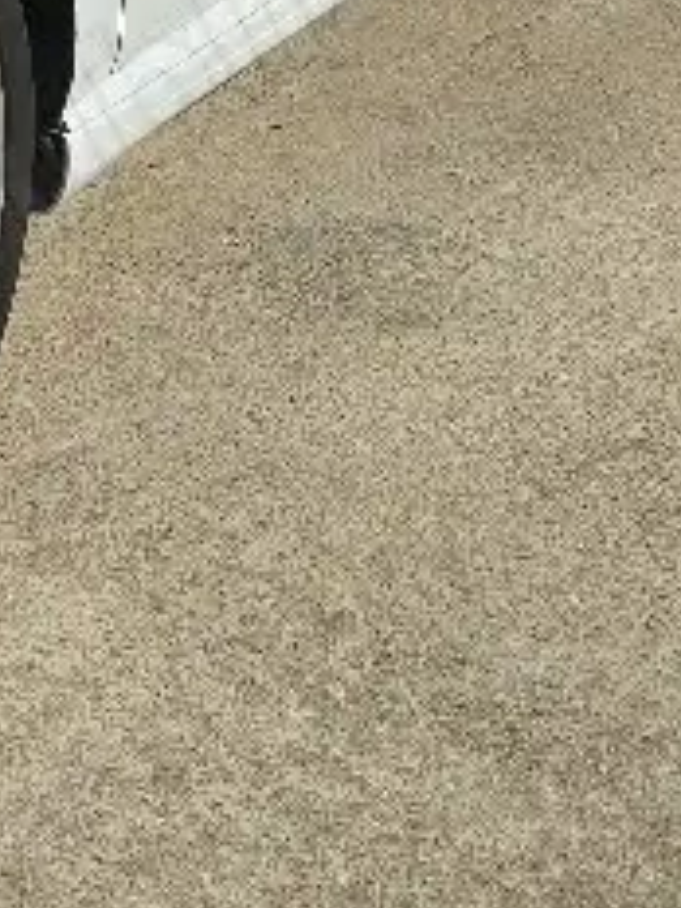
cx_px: -454
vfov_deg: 13.1
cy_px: -867
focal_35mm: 132
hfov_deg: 10.7
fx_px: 3462
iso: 12
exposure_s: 1/1667
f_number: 1.7
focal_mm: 6.3
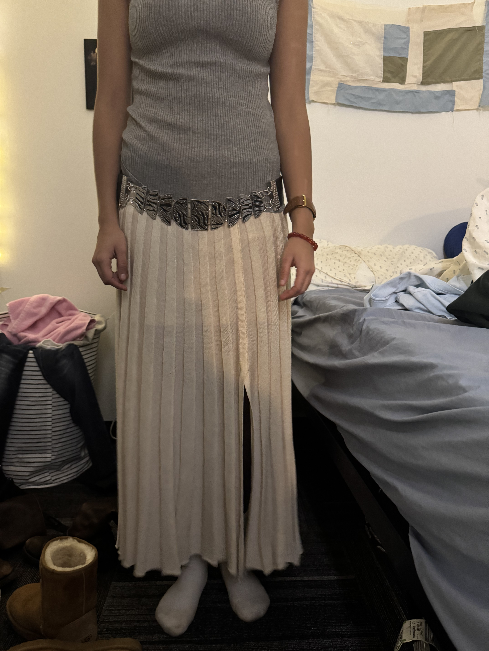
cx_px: 244
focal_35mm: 24
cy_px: 326
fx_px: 452
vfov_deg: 71.6
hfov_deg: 56.8
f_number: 1.78
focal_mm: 6.76
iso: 800
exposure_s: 1/30
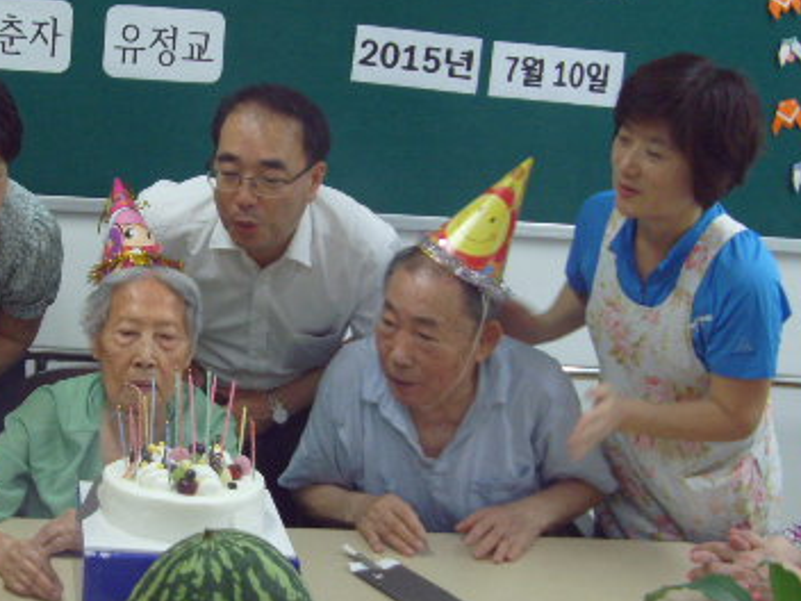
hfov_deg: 26.6
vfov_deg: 20.7
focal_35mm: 71
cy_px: 332
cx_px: 112
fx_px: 1643
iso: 200
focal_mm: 6.6
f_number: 3.5
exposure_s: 1/45
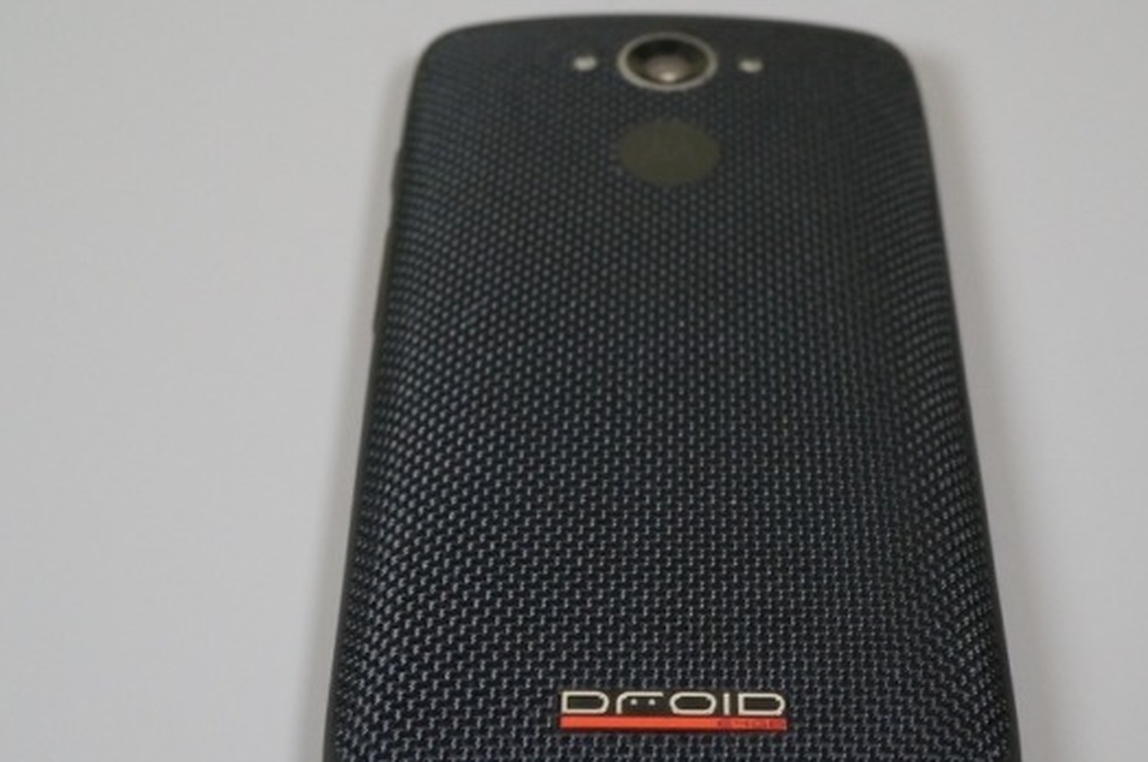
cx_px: 697
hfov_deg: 30.5
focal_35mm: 66
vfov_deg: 20.5
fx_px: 2102
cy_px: 471
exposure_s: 1/60
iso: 1600
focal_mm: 30
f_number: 7.1
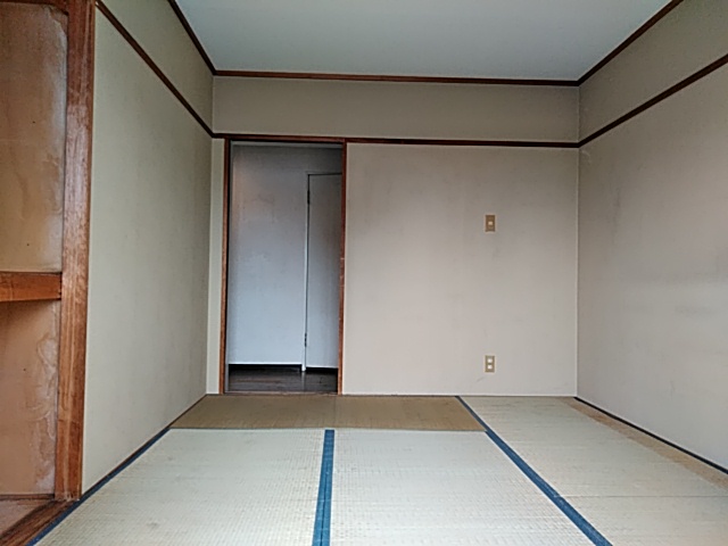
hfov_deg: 65.3
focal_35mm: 27
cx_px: 364
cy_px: 273
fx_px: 568
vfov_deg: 51.4
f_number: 2.2
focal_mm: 3.46
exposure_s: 1/60
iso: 84
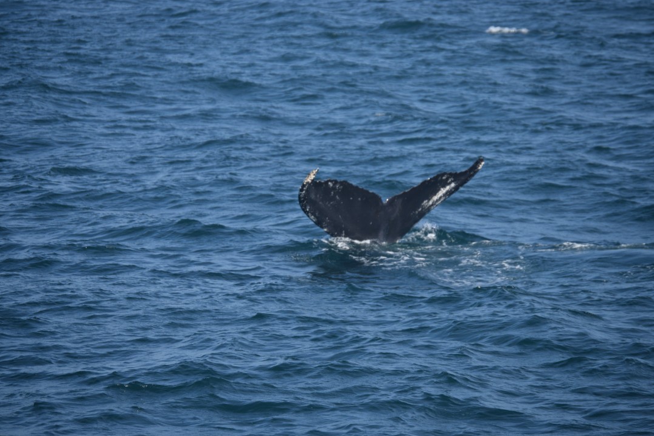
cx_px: 328
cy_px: 218
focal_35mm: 219
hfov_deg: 9.4
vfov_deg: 6.3
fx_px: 3970
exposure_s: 1/1600
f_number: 5.6
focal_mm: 145
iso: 200
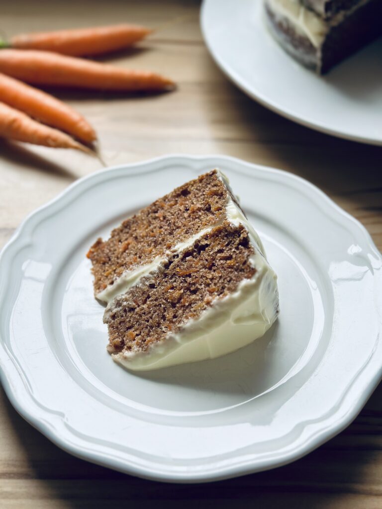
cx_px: 191
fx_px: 706
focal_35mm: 48
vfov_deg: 39.7
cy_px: 254
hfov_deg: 30.3
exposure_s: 1/221
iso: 80
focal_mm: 6.86
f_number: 1.78
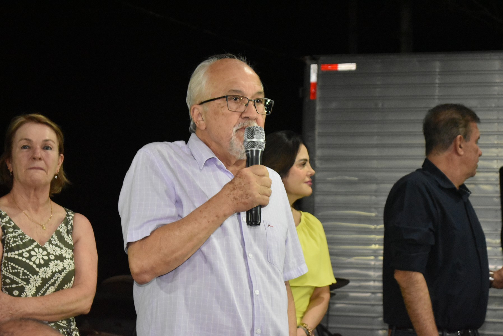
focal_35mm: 78
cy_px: 168
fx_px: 1091
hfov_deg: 26.0
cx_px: 252
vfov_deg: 17.5
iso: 6400
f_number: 5.6
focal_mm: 52
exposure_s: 1/80
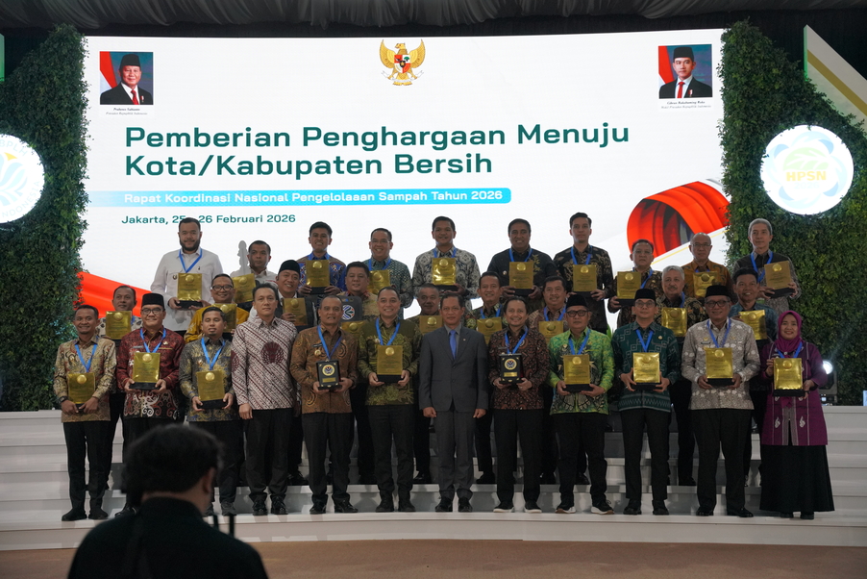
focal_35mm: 58
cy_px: 290
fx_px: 1404
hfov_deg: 34.3
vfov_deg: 23.3
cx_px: 434
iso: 2500
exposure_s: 1/400
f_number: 3.5
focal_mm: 58.3
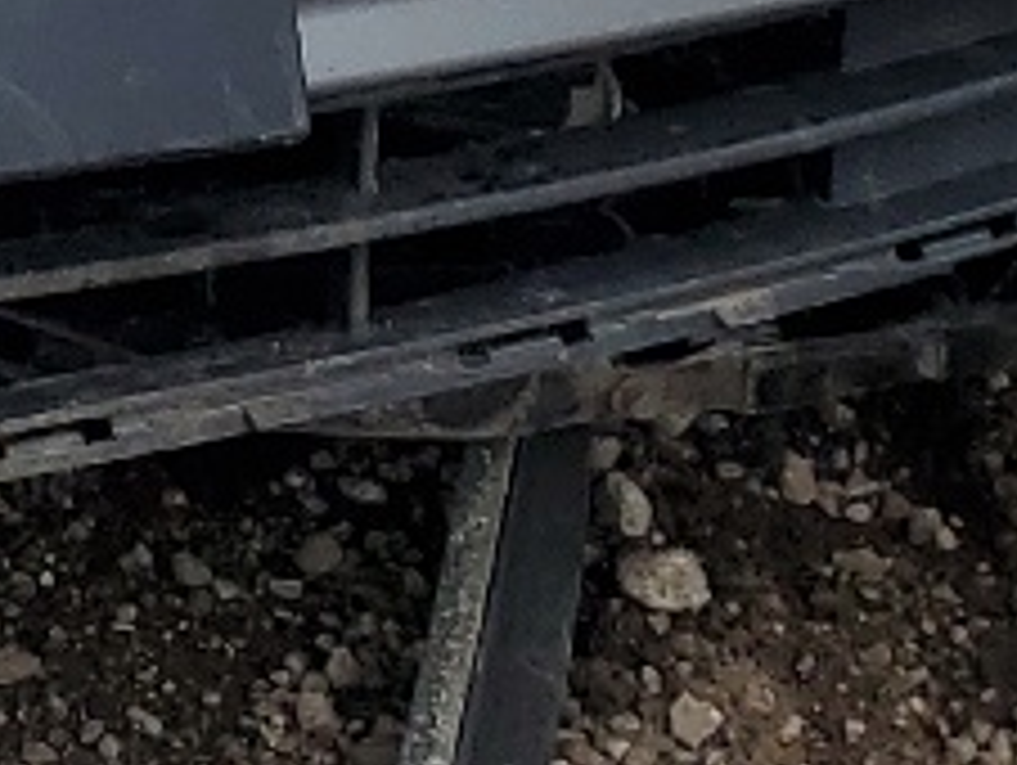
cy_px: -1422
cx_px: -477
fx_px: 5412
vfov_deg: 7.3
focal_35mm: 184
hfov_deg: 10.4
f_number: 1.5
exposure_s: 1/2500
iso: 50
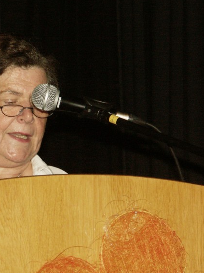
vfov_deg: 6.0
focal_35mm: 332
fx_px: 2609
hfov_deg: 4.5
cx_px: -30
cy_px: 120
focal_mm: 46.57
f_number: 9
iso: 100
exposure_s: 1/160
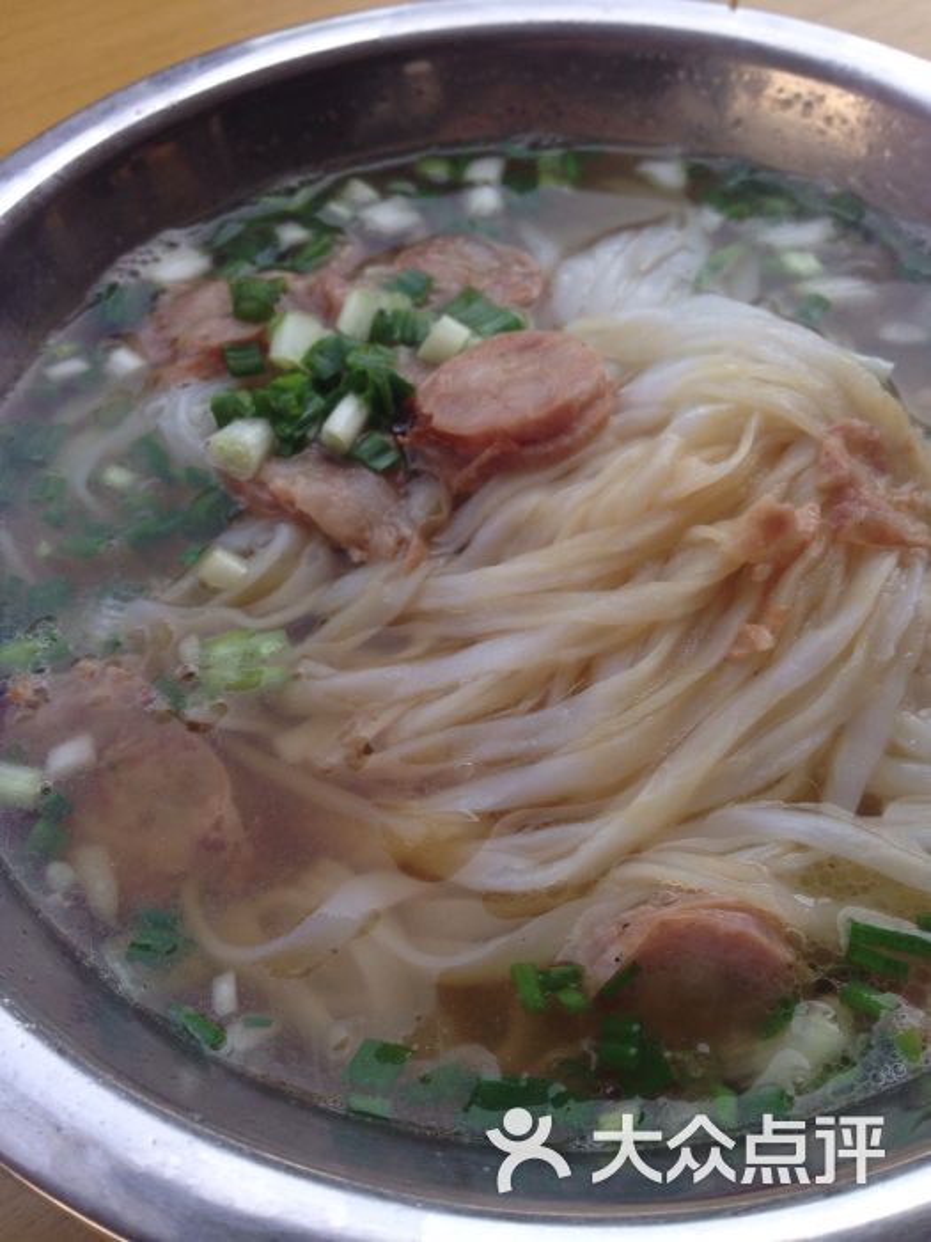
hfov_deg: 42.9
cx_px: 466
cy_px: 621
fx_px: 1183
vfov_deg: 55.4
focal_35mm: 33
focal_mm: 4.12
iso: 50
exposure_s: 1/324
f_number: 2.4
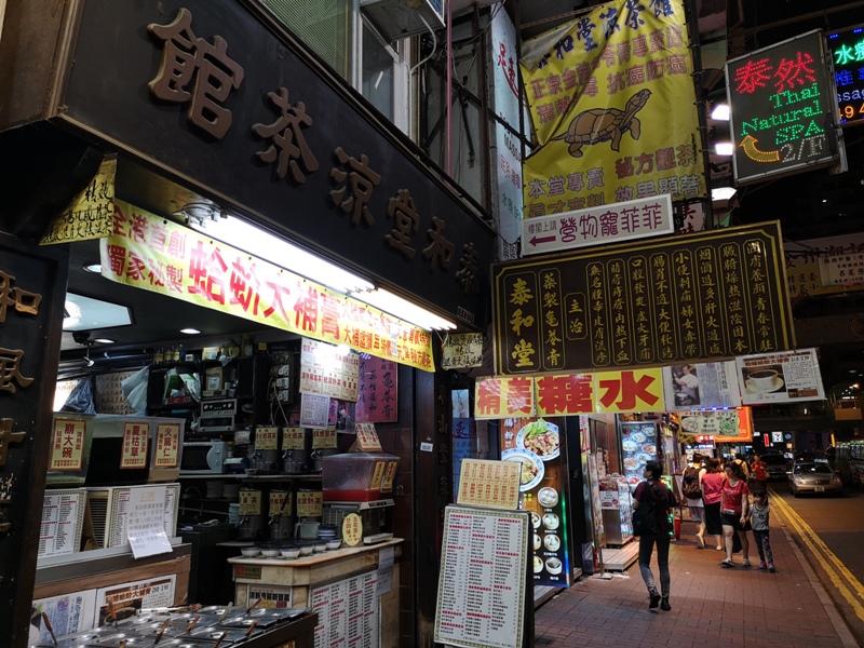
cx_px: 432
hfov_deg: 65.3
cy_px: 324
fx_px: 674
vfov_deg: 51.4
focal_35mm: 27
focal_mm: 3.95
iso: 80
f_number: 1.8
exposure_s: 1/100
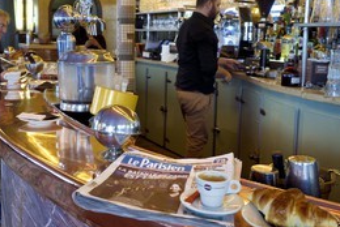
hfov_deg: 39.4
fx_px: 473
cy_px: 77
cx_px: 132
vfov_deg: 26.9
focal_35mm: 50
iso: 800
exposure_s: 1/30
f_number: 7.1
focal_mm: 31
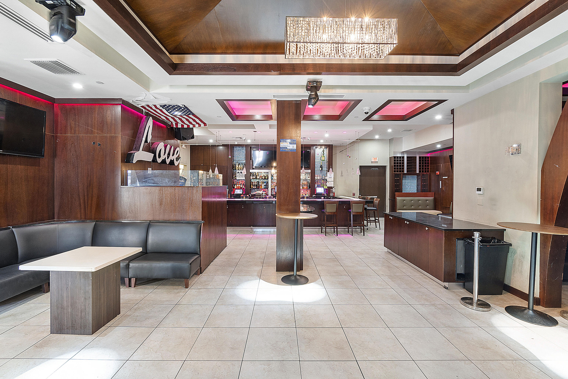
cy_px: 190
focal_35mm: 15
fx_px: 237
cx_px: 284
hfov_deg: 100.4
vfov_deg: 77.3
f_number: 8
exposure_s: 1/1.67
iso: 250
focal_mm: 10
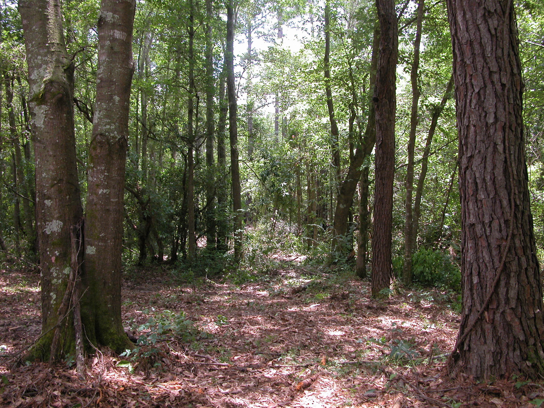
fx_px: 550
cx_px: 272
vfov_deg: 40.7
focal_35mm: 35
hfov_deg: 52.6
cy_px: 204
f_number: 3.2
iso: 100
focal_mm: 8.9
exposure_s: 1/58.9
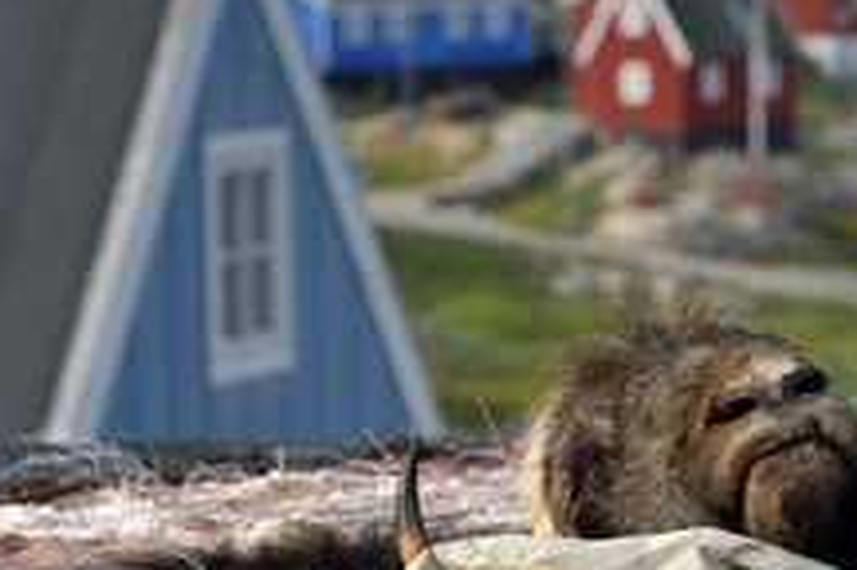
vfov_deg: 4.6
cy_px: 193
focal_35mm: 299
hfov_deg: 6.9
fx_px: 7112
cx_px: 727
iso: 200
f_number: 8
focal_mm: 155
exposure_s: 1/320
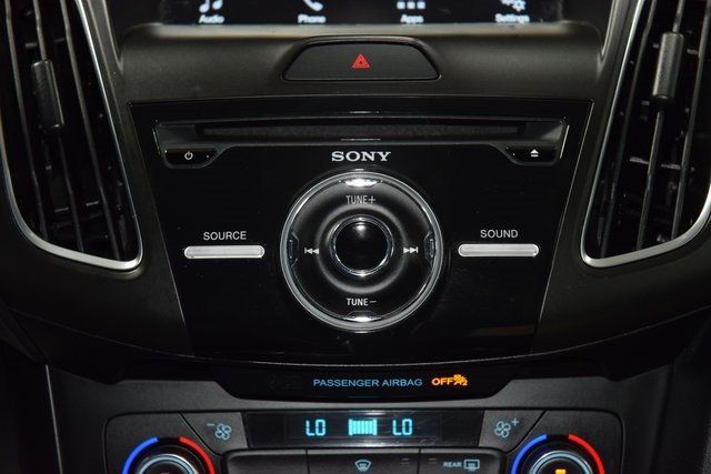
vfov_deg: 13.0
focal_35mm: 105
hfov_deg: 19.5
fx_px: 2074
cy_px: 237
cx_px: 356
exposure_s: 1/25
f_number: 4.5
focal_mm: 70
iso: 1250
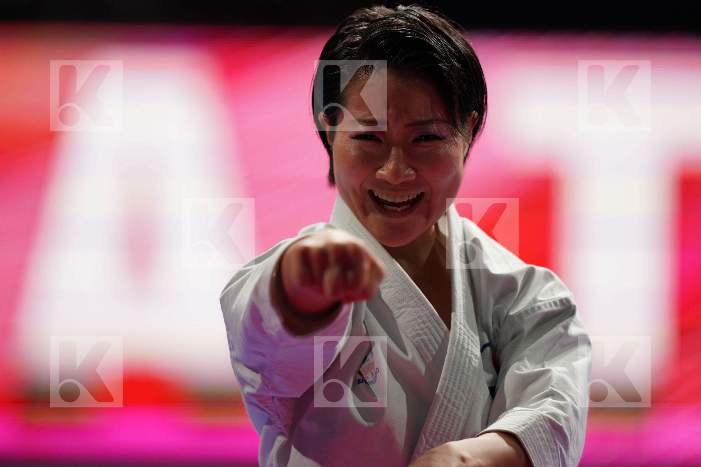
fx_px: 7788
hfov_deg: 5.2
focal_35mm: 400
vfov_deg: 3.4
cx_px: 350
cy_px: 234
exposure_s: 1/500
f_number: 2.8
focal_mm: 400
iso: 1600
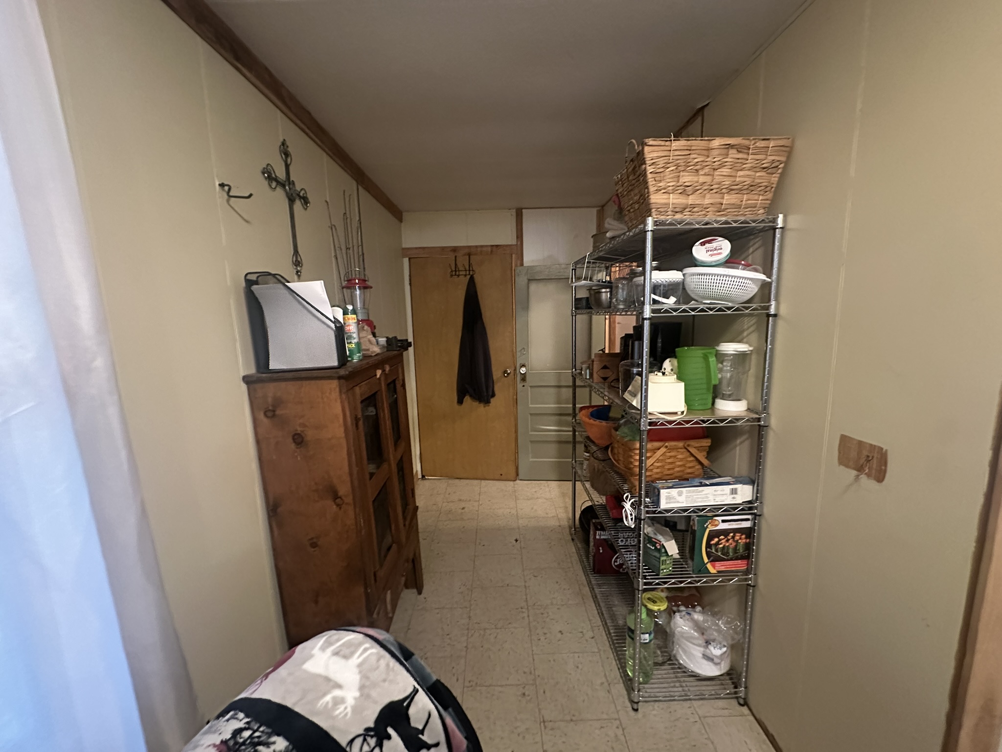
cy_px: 376
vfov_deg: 85.7
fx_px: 405
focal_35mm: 14
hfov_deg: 102.1
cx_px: 501
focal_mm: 2.22
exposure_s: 1/40
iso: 1000
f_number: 2.2
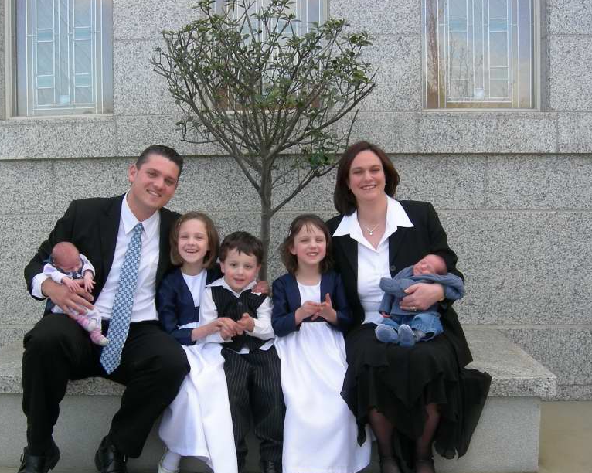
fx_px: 823
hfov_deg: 39.5
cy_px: 268
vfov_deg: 32.0
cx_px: 274
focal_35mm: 47
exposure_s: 1/99.4
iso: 64
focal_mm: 7.5
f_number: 4.3
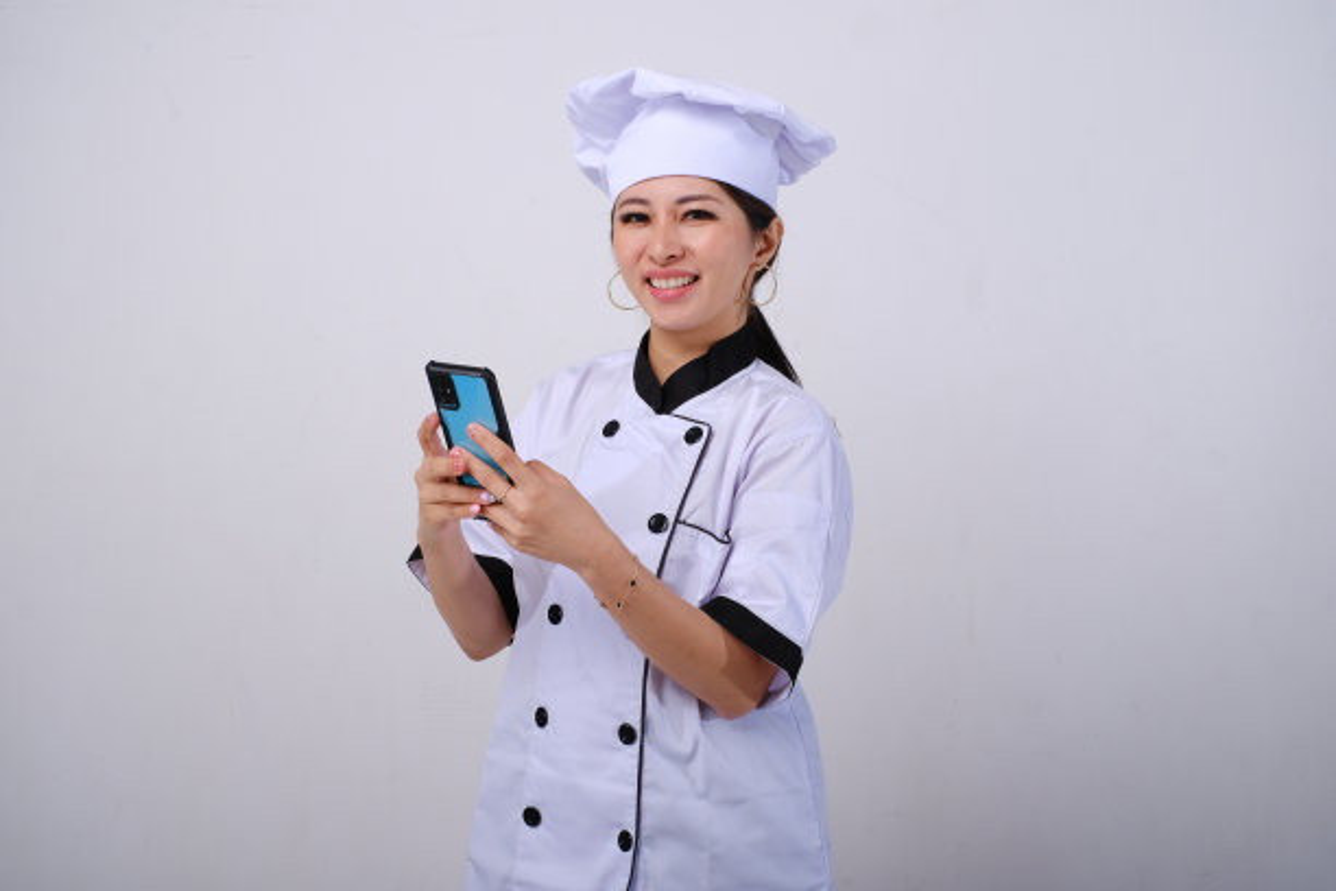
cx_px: 668
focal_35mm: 53
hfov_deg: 37.5
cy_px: 446
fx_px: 1967
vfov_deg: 25.5
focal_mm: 35
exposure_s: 1/200
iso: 160
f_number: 10
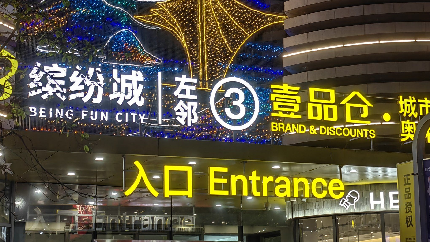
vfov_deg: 15.9
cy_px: 91
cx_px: 216
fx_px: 866
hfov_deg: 27.9
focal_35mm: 76
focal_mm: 5.54
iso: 80
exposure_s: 1/99
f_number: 1.8
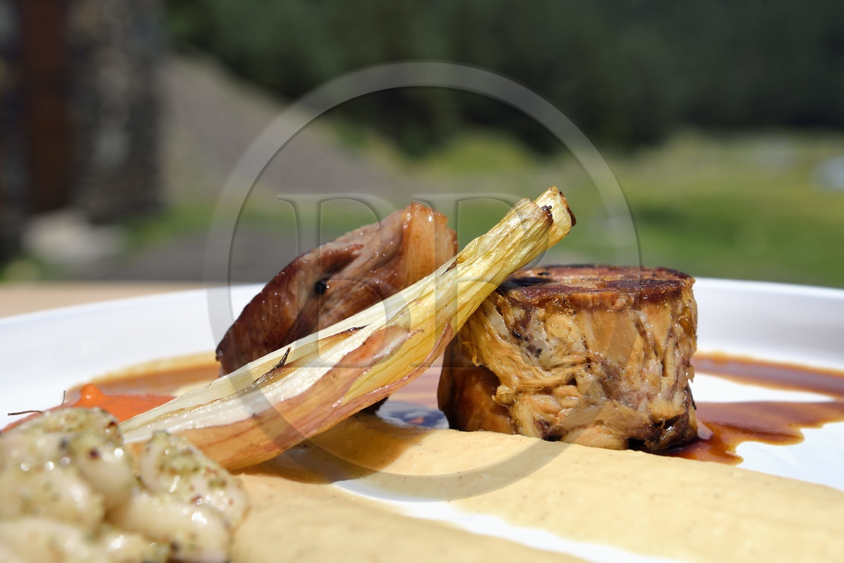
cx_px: 422
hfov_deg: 39.6
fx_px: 1172
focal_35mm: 50
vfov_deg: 27.0
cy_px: 282
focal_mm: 50
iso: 200
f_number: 9
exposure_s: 1/640
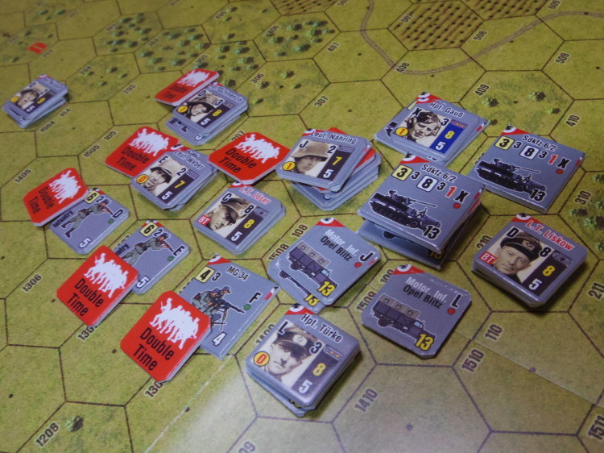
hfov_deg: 50.2
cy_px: 226
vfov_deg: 38.6
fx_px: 645
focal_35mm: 37
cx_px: 302
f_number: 8
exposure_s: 1/20
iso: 640
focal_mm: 8
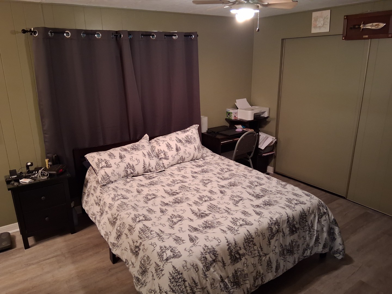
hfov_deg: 67.3
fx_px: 294
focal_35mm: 26
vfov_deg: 53.1
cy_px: 147
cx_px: 196
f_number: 1.8
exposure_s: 1/33
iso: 500
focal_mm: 3.98
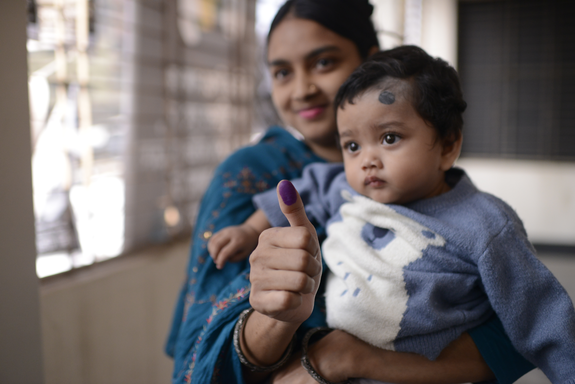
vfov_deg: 37.9
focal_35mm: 35
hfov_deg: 54.4
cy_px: 192
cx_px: 288
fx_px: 559
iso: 1250
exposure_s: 1/8000
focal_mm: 35
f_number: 2
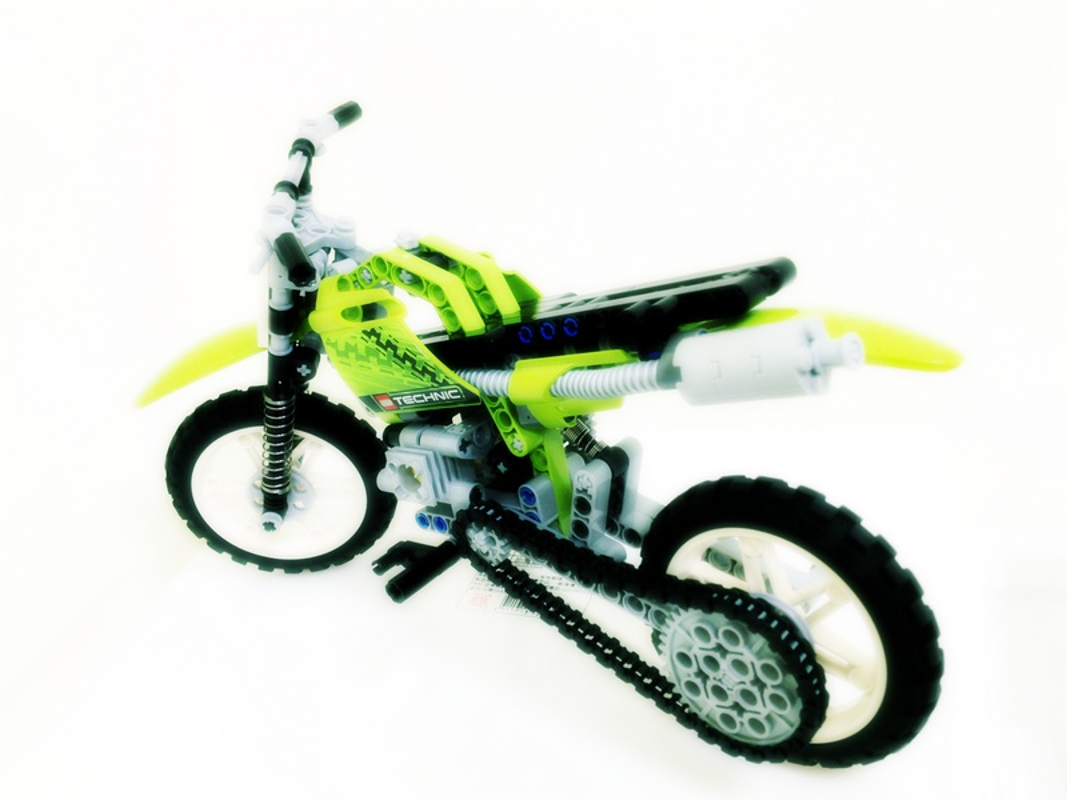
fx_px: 1079
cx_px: 534
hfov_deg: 52.6
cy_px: 400
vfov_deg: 40.7
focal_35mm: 35
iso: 100
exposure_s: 1/20
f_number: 2.4
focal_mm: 4.28
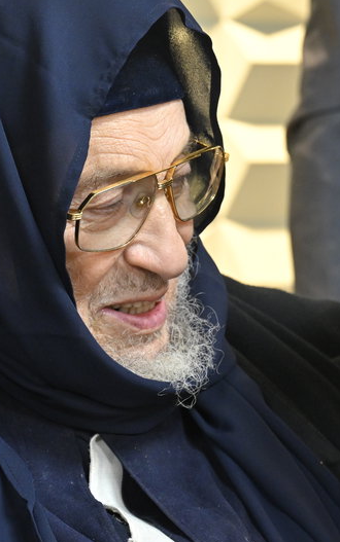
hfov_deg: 7.1
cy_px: 222
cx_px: 326
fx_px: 2724
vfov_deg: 11.4
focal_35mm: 184
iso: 2000
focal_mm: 68
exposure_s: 1/100
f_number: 4.5
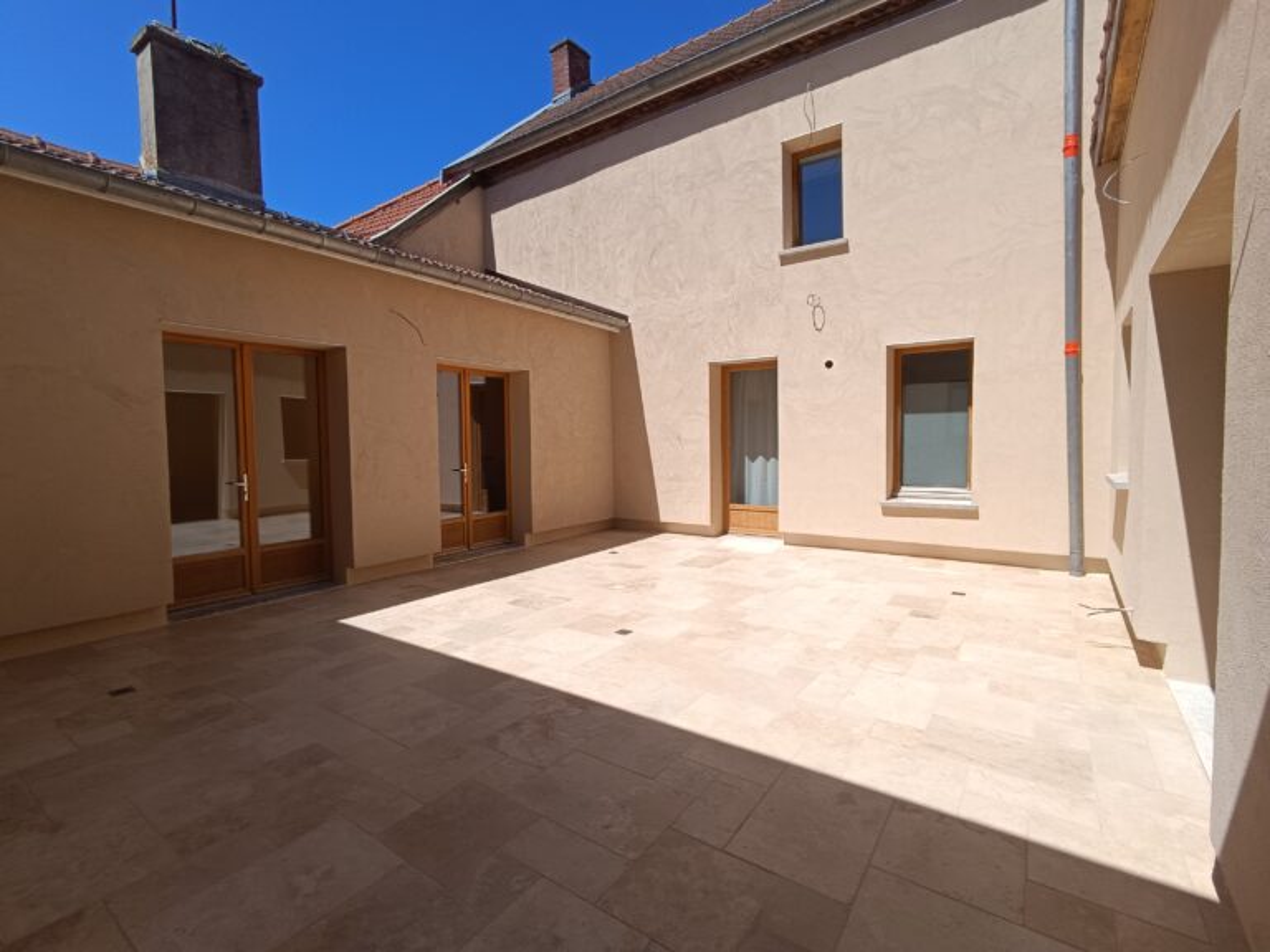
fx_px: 587
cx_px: 635
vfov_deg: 78.1
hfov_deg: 94.5
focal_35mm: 16
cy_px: 476
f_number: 2.2
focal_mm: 1.66
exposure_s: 1/1548
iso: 51
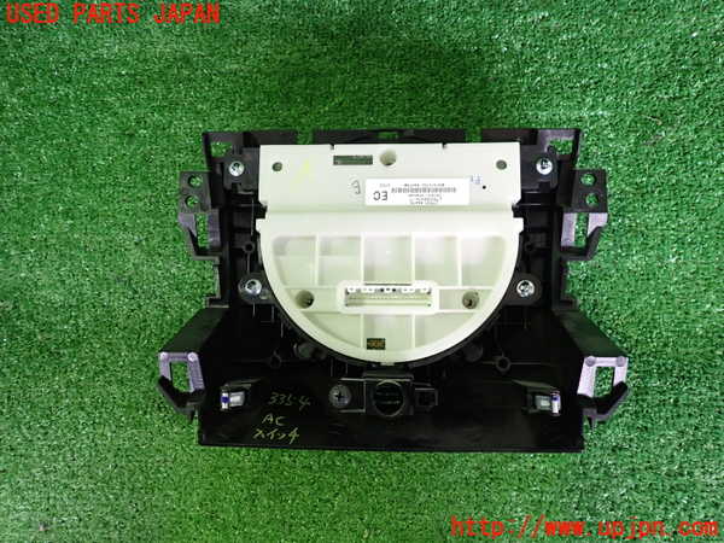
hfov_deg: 69.4
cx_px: 362
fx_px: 523
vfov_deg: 54.9
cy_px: 272
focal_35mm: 25
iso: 400
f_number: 2
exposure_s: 1/30
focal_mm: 4.5
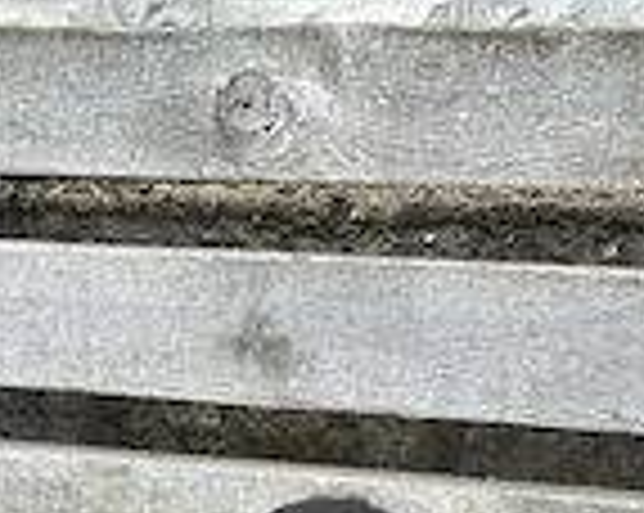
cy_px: 648
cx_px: 77
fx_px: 1351
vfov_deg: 19.9
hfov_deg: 26.0
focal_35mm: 71
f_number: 1.5
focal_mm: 5.7
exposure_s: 1/121
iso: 50
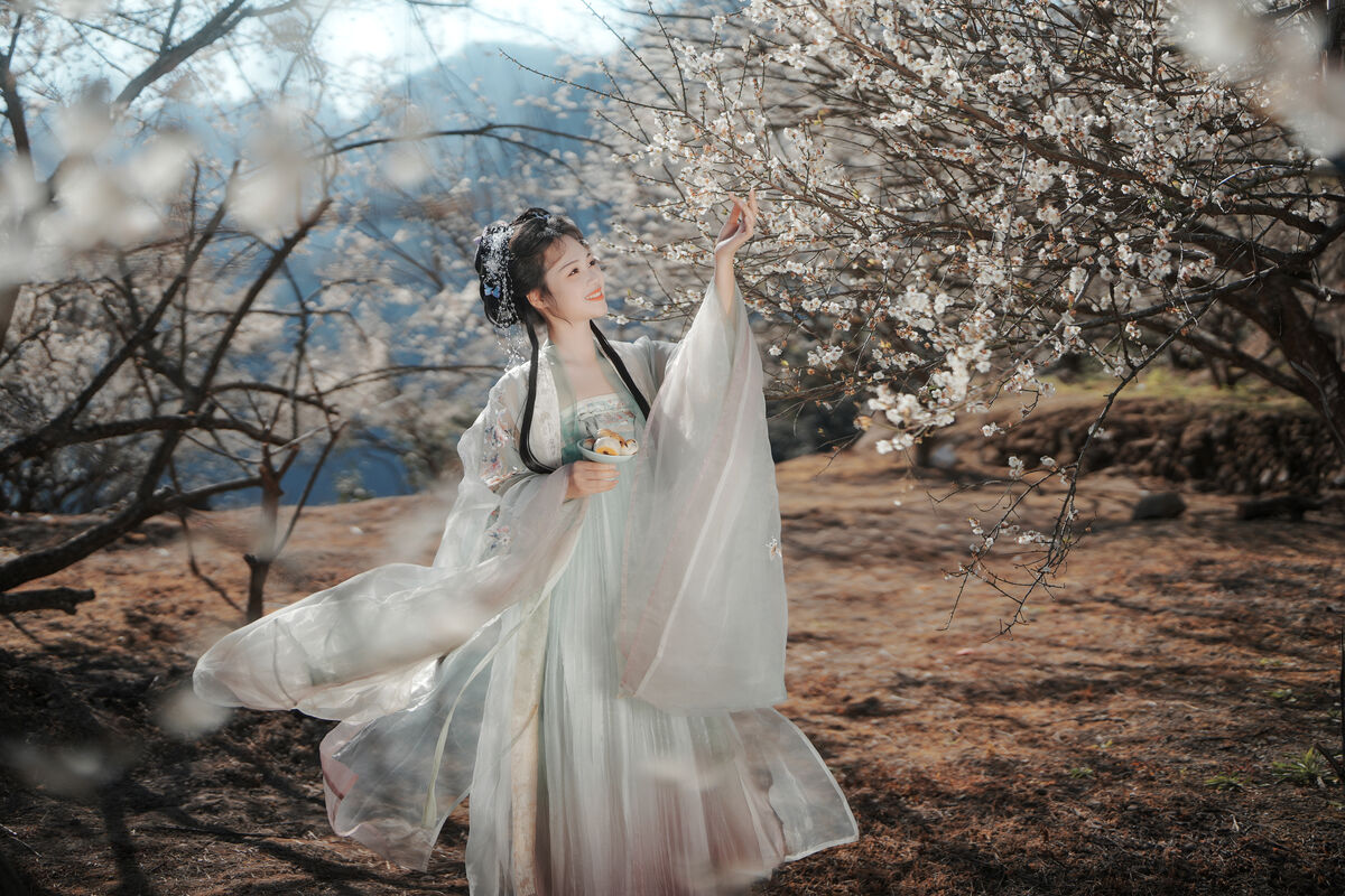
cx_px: 672
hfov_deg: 39.6
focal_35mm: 50
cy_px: 448
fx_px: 1868
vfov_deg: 27.0
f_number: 1.4
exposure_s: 1/8000
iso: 100
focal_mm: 50
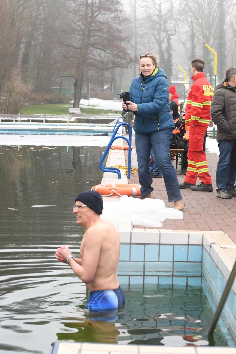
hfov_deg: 18.2
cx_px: 118
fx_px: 737
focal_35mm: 75
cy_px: 177
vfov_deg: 27.0
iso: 400
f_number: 3.5
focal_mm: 50
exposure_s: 1/250
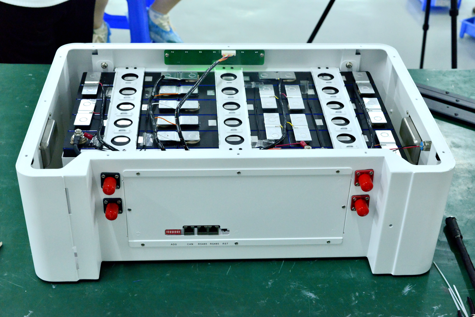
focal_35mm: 50
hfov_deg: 39.6
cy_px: 158
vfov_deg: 27.0
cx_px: 238
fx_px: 660
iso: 6400
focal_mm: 50
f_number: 9
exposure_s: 1/60
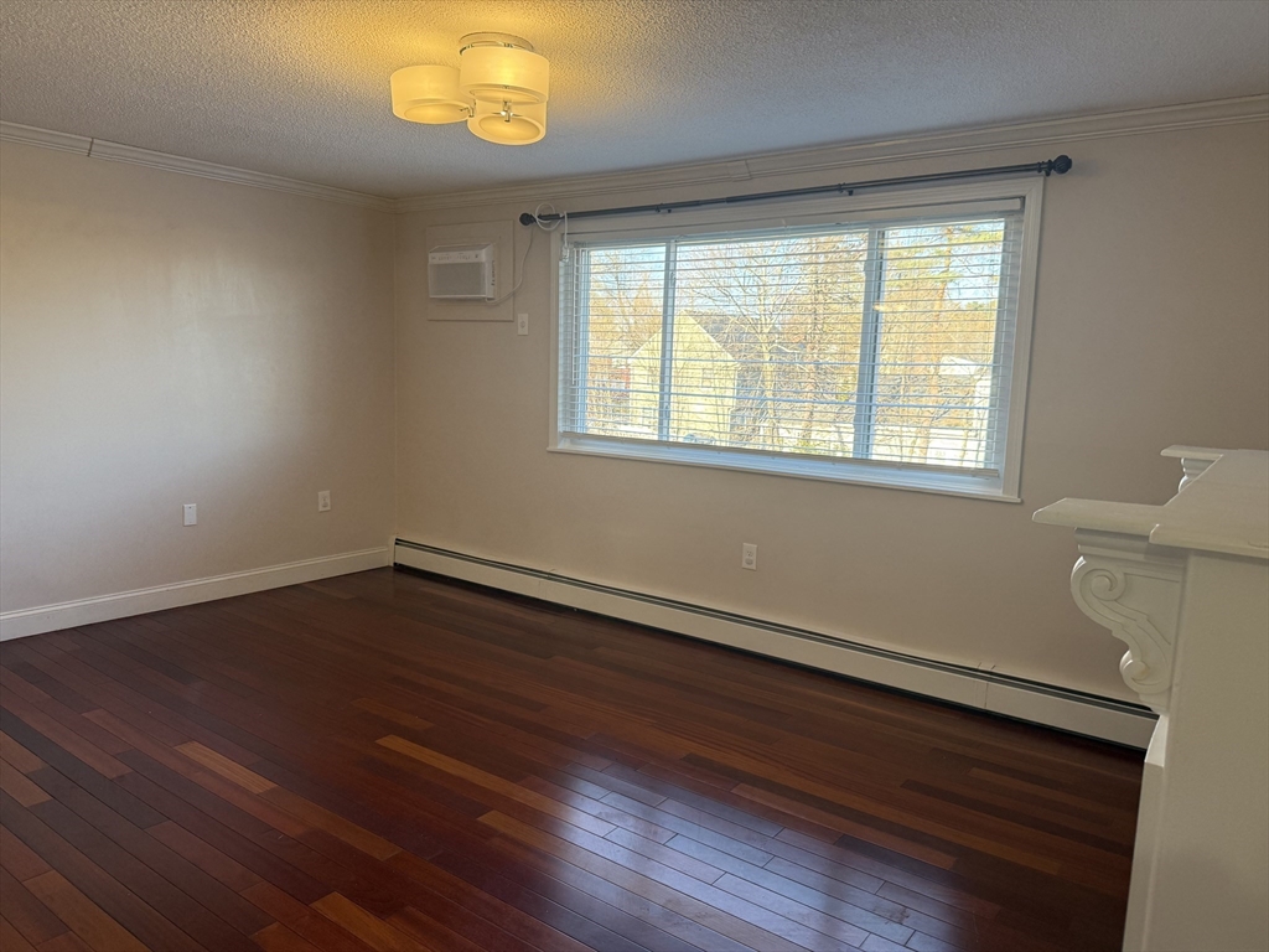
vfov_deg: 56.8
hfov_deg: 71.6
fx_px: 880
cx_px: 634
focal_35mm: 24
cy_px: 476
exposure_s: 1/124
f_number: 1.78
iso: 100
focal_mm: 6.76
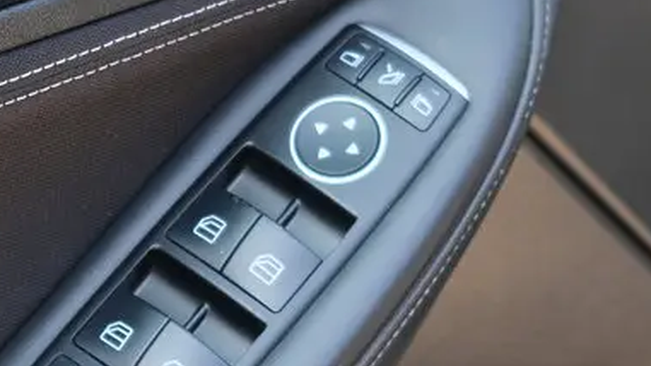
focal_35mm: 246
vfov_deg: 4.9
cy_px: 110
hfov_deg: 8.8
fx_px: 4245
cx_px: 225
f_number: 4
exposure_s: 1/56
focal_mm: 52.7
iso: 320
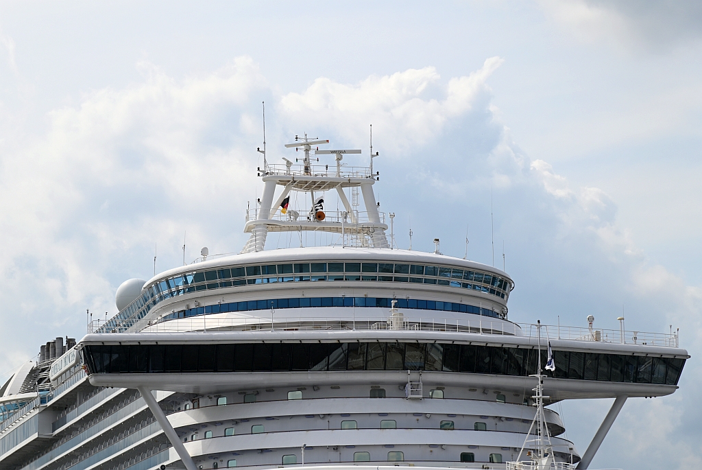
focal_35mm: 120
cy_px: 235
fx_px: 2342
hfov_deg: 17.0
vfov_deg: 11.4
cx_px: 351
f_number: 6.3
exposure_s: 1/640
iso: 100
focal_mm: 120
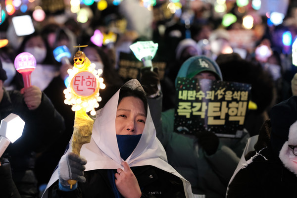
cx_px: 148
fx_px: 1114
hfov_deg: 15.2
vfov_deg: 10.2
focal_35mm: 135
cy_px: 99
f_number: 2.5
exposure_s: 1/125
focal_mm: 90
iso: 6400
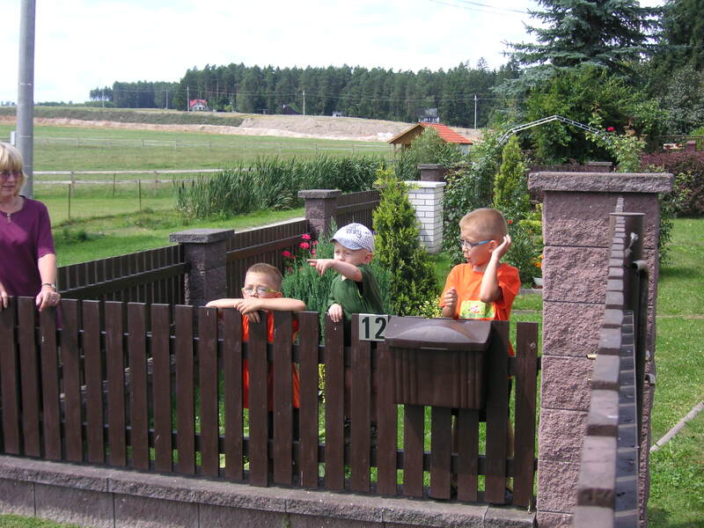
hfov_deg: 38.2
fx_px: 1017
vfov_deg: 29.1
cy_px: 264
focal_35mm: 50
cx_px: 352
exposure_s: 1/350
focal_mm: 8.4
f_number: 3.4
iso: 50
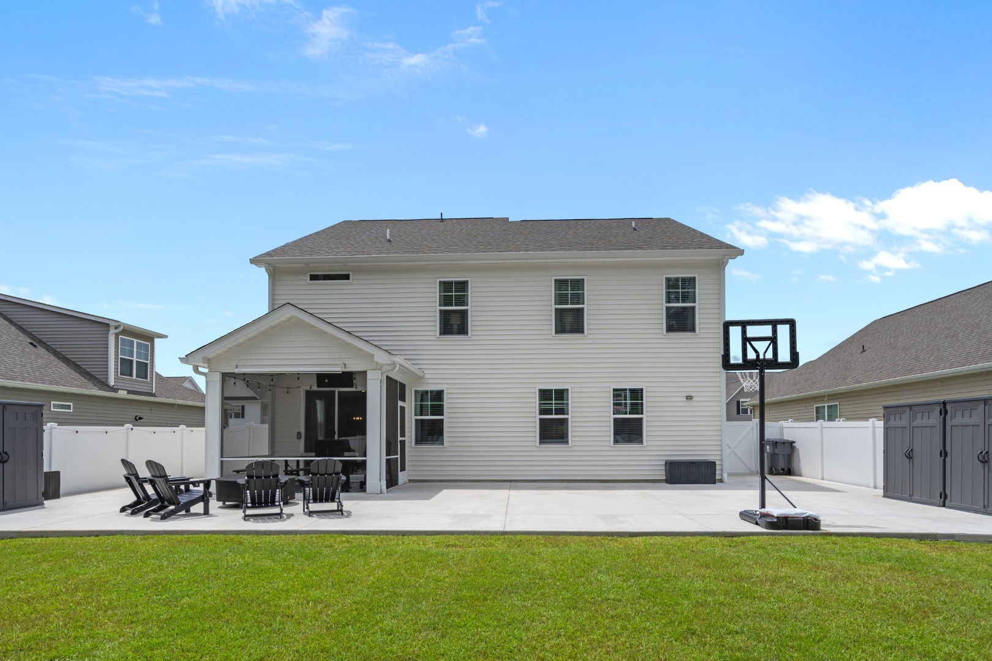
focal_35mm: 20
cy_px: 330
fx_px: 551
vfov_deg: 61.9
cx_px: 496
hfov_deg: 84.0
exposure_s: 1/250
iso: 250
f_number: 8
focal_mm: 20
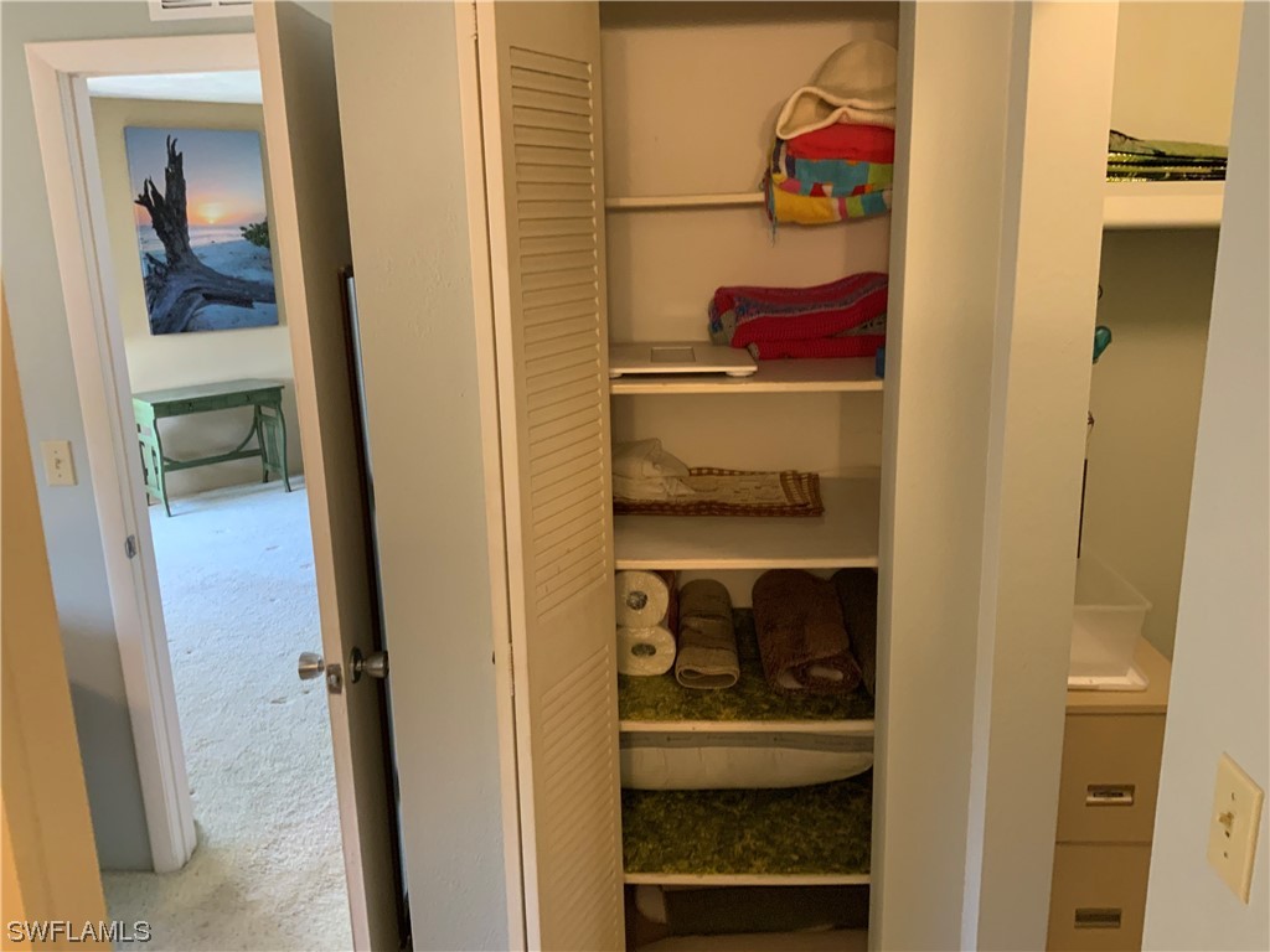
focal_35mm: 29
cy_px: 476
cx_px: 635
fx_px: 1064
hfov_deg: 61.7
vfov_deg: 48.2
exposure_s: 1/60
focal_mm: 3
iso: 250
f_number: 1.8
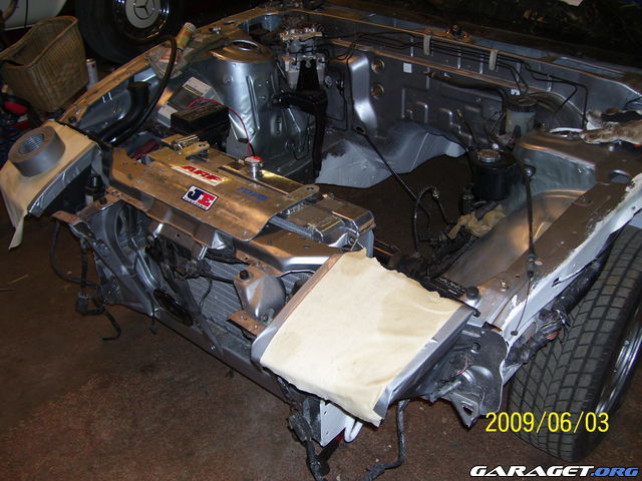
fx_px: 686
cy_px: 240
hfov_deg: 50.1
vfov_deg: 38.7
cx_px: 321
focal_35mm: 37
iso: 80
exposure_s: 1/60
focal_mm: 6
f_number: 2.7
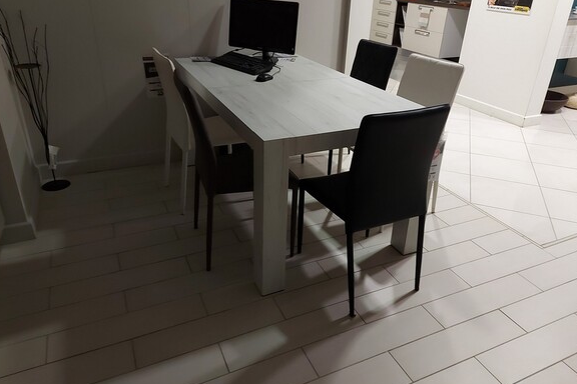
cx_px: 292
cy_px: 167
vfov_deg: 49.4
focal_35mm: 26
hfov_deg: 69.4
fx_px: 417
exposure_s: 1/24
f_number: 1.8
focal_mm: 5.23
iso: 320
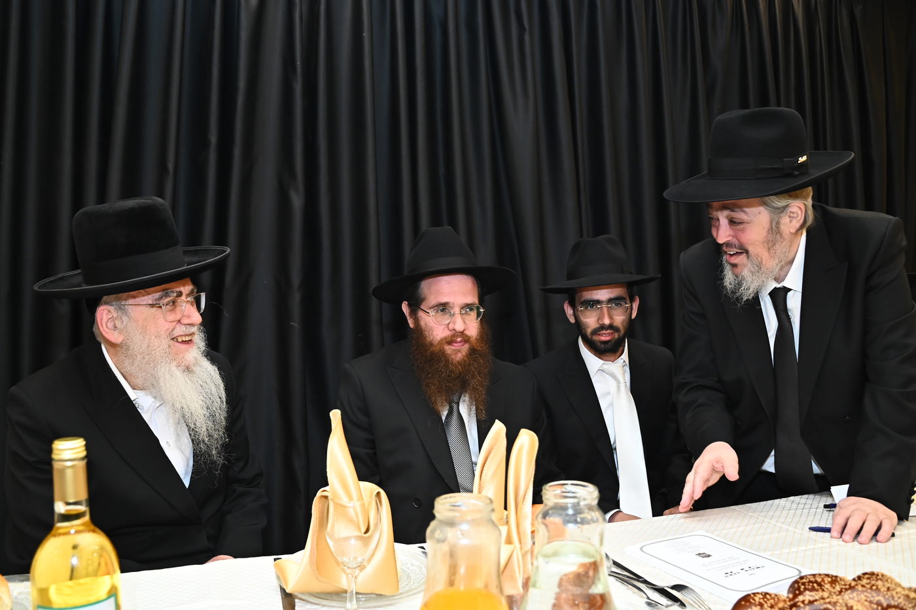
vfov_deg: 46.4
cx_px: 458
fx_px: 712
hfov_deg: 65.5
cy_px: 305
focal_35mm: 28
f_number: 7.1
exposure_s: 1/200
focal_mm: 28
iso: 3200
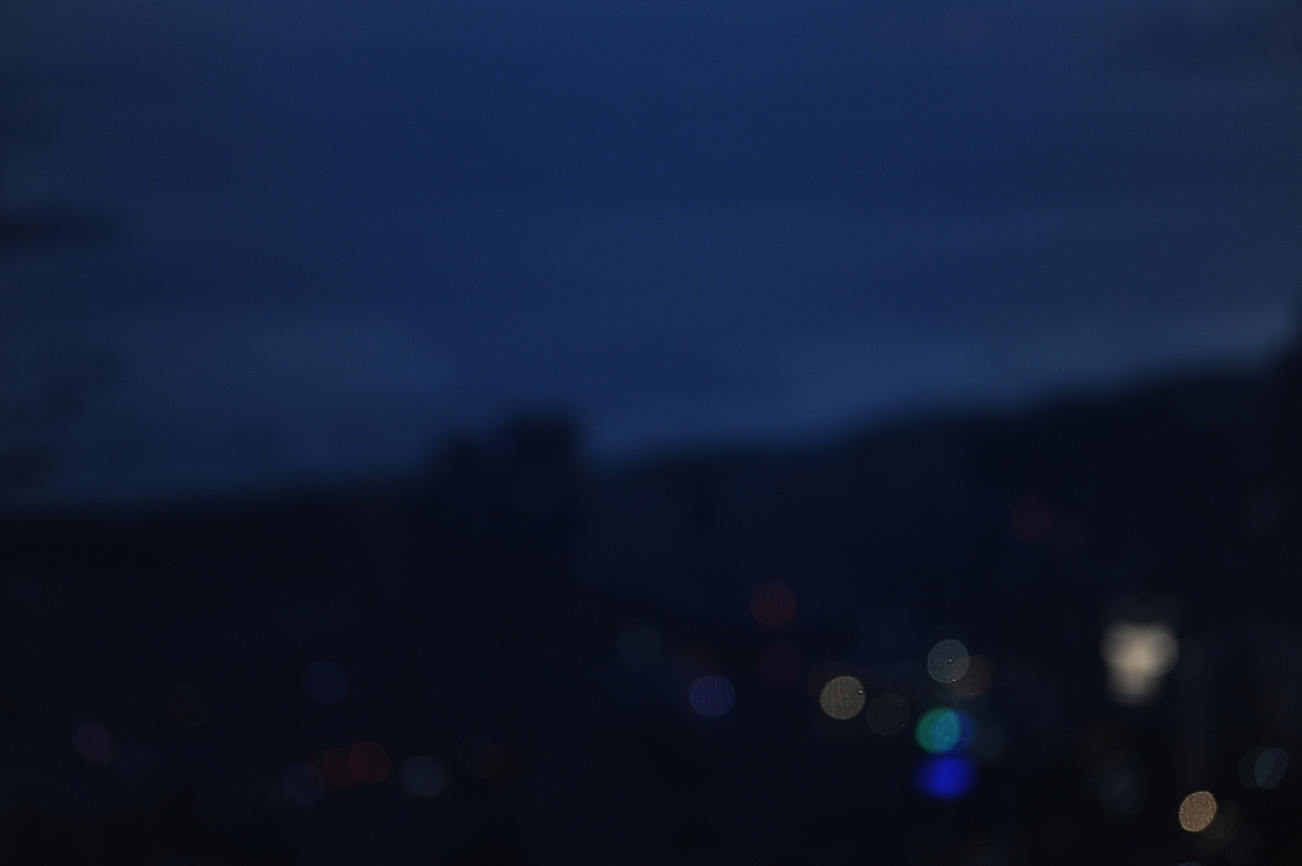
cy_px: 433
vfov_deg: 19.4
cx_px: 651
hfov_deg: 28.9
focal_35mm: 70
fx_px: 2530
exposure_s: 1/40
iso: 800
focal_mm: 70
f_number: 4
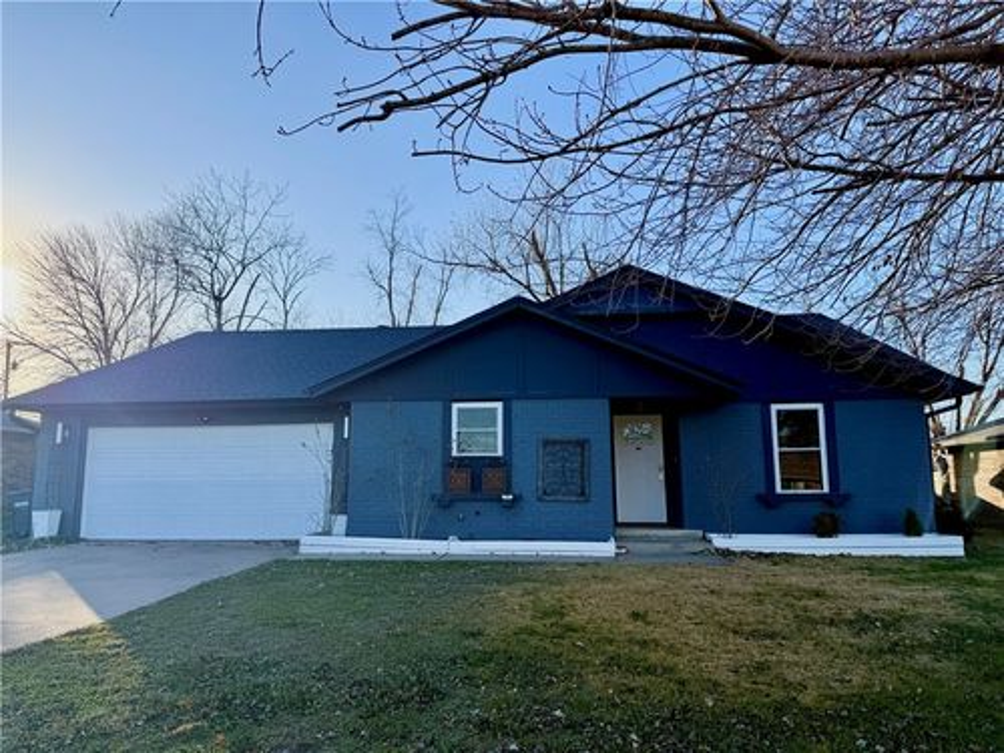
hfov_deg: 71.6
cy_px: 376
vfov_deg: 56.8
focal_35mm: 24
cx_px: 502
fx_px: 696
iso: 80
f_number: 1.78
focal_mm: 6.76
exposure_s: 1/2703
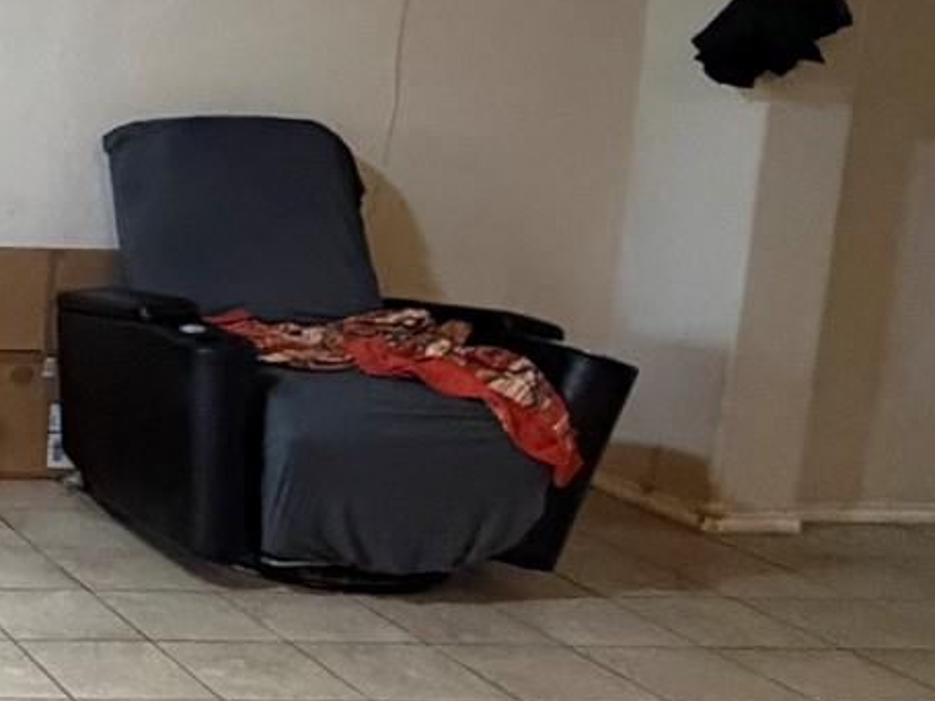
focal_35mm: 63
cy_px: 201
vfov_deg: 23.1
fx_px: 1701
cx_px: -709
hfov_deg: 21.4
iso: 640
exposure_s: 1/60
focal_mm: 2.22
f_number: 2.2
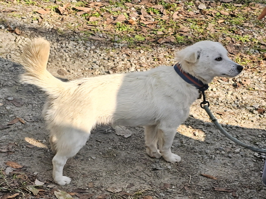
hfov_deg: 74.0
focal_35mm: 23
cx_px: 133
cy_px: 100
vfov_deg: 58.8
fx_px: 177
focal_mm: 6.3
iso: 32
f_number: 1.7
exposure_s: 1/370
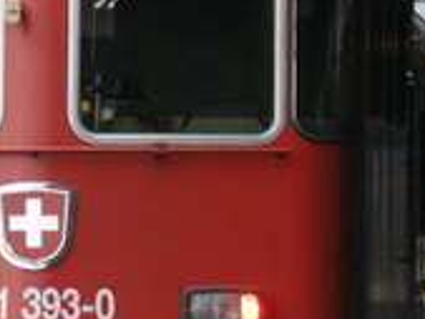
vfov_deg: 1.7
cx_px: -455
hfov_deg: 2.2
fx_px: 11021
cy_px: 8
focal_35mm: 897
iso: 200
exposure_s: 1/160
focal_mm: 76
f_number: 5.1
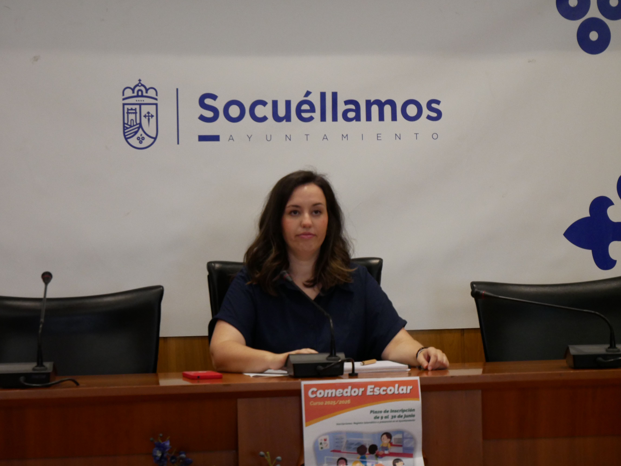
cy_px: 233
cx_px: 310
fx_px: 1687
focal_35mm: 94
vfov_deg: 15.7
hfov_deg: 20.9
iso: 2000
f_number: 5.6
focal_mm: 47
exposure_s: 1/100
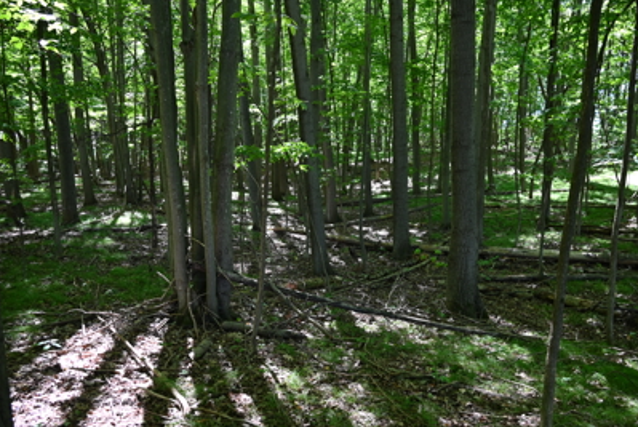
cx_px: 330
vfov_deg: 48.0
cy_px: 232
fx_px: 479
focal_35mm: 27
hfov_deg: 67.3
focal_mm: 24
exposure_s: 1/125
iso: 560
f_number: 4
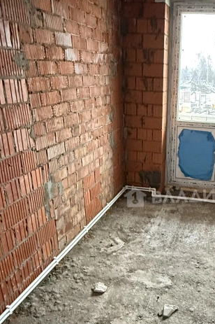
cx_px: 177
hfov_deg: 37.2
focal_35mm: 34
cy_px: 196
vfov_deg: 55.4
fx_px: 305
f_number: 2.2
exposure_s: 1/60
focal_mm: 2.22
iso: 1000
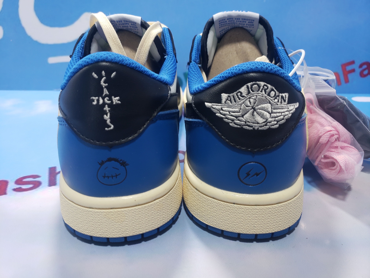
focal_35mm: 26
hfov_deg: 67.3
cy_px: 139
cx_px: 185
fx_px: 278
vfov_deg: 53.1
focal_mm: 4.3
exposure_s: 1/50
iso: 80
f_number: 1.5
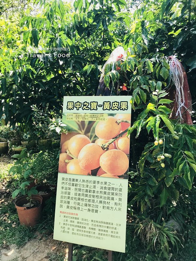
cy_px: 130
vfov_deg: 63.4
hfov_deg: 49.7
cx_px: 98
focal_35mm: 28
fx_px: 211
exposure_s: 1/332
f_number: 1.8
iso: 20
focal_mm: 3.99
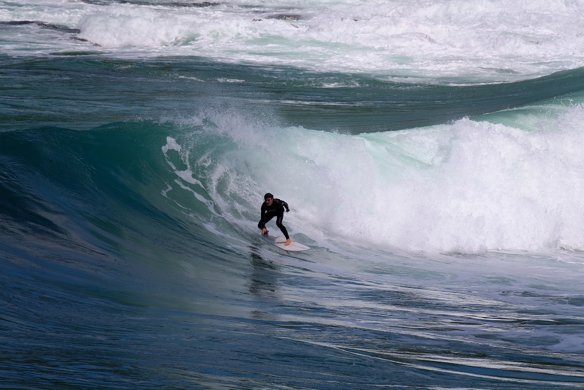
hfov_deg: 3.4
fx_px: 9734
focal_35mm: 600
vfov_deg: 2.3
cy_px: 195
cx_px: 292
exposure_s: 1/1600
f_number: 6.3
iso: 200
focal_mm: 400
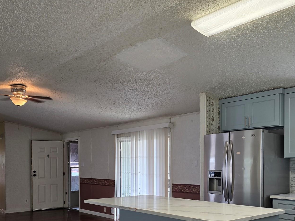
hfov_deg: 49.0
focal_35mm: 38
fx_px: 324
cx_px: 155
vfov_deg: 36.9
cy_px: 163
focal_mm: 6.3
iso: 40
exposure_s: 1/50
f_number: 1.7
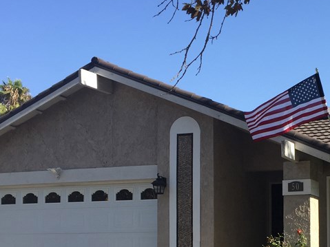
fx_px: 591
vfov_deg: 23.1
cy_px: 221
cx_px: 276
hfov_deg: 30.3
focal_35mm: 62
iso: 32
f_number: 2.2
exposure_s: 1/879
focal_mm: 4.15
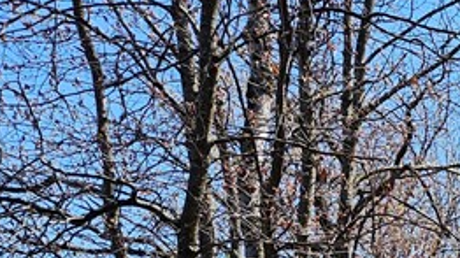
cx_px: 769
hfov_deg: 18.3
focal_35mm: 98
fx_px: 1195
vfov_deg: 11.2
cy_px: 507
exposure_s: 1/1008
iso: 25
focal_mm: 5.4
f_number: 1.8
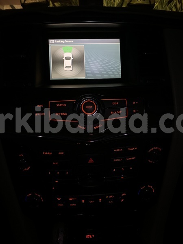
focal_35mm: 26
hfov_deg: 53.1
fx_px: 183
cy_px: 122
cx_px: 92
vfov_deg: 67.3
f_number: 1.8
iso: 400
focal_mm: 4.25
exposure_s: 1/35
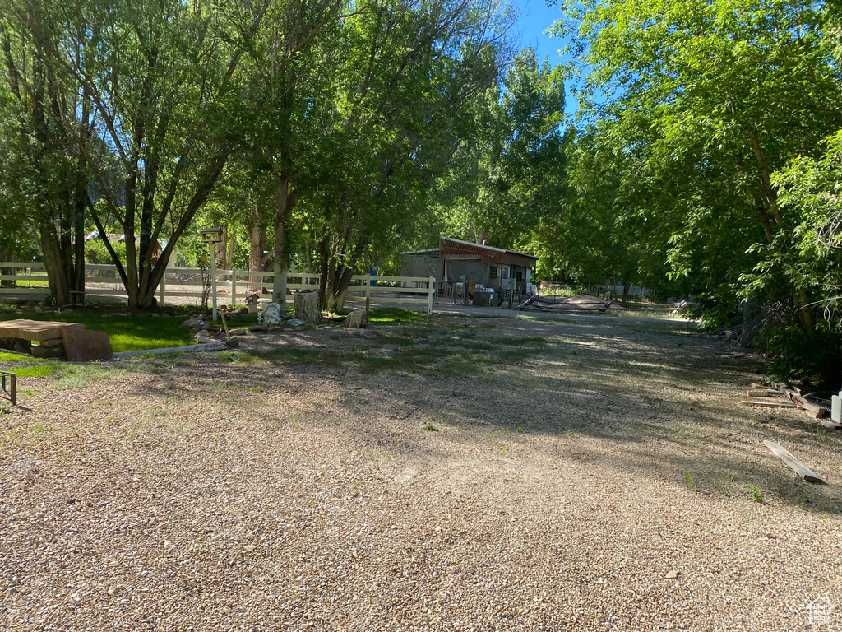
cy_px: 316
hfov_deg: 67.3
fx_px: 632
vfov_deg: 53.1
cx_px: 421
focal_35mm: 26
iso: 32
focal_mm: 4.25
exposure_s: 1/1147
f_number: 1.8
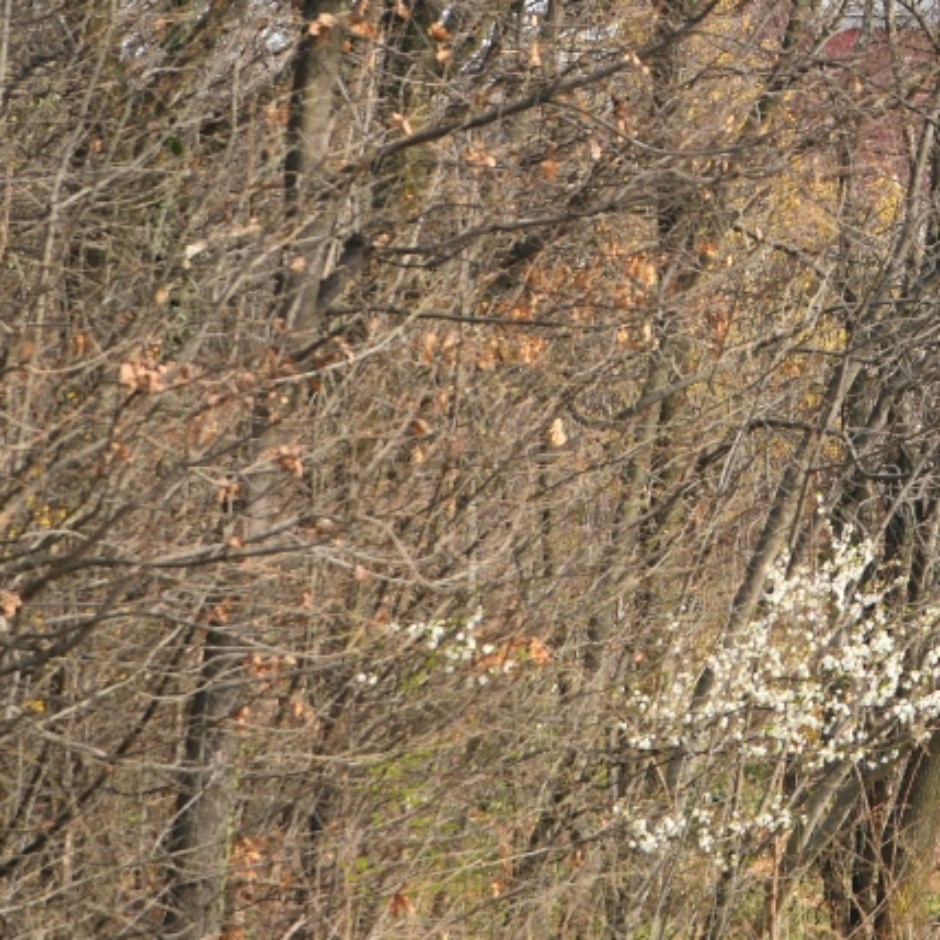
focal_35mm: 385
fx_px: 11828
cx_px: 1369
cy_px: 64
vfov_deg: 4.5
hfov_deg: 4.5
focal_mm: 120
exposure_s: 1/160
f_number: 6.3
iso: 200
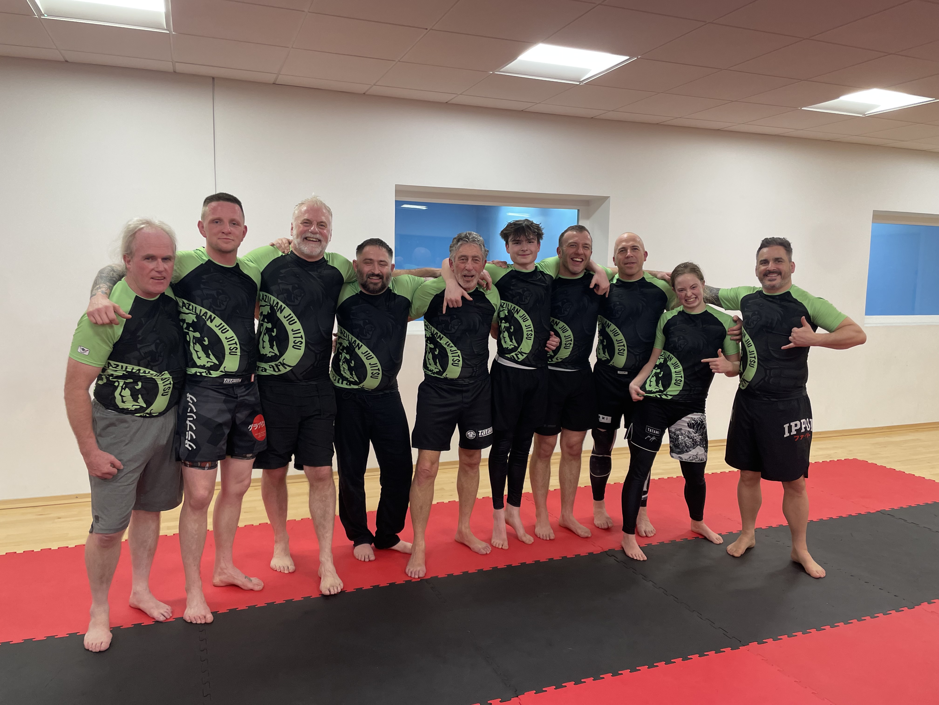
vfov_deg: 53.1
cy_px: 352
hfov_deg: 67.3
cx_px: 470
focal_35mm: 26
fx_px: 705
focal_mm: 4.2
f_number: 1.6
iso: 125
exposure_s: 1/100
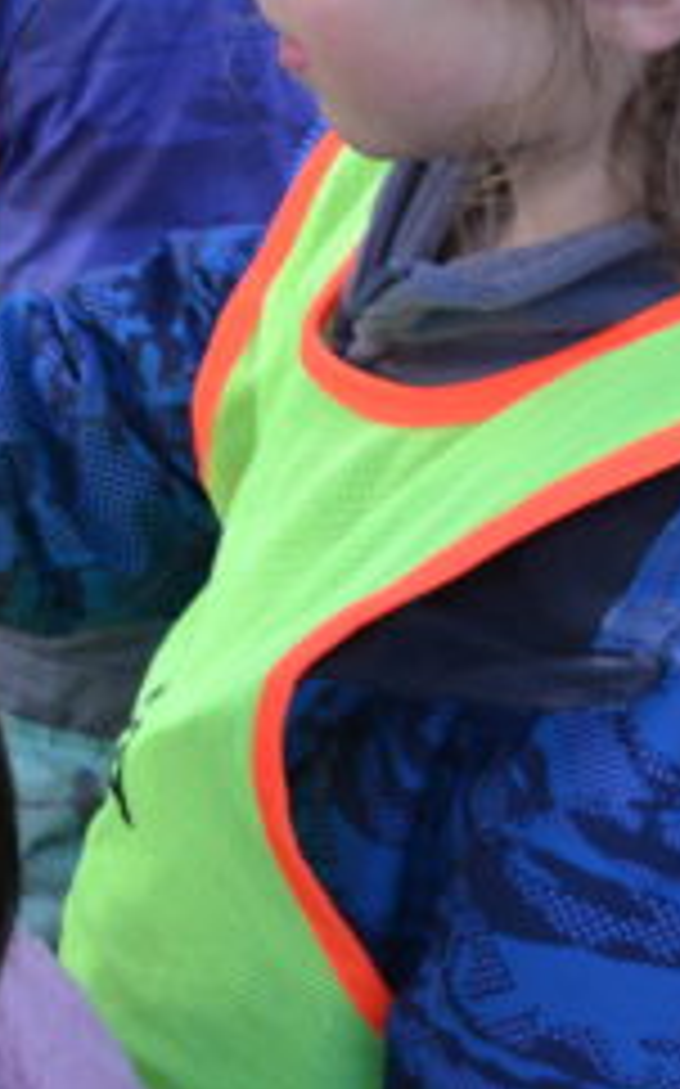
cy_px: 72
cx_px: -680
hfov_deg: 5.8
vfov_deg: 9.4
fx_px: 6561
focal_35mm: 221
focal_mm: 50
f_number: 5.6
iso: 250
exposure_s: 1/125
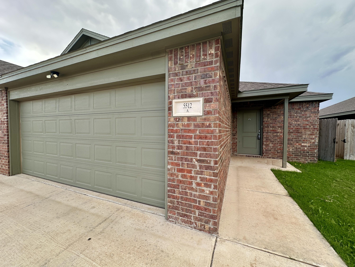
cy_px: 134
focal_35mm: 14
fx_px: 144
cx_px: 178
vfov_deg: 85.7
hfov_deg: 102.1
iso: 40
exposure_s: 1/201
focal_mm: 2.22
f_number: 2.2
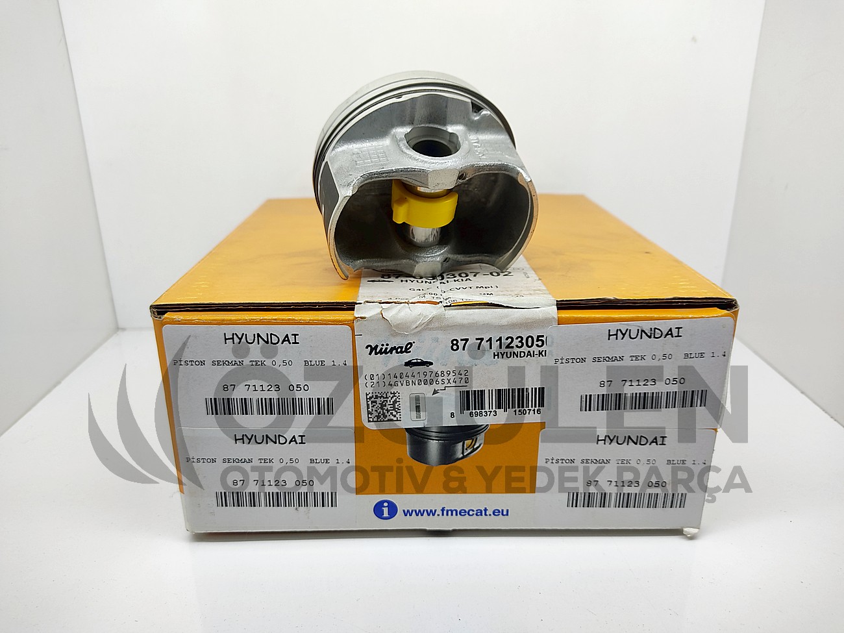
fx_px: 634
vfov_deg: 53.1
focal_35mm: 26
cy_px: 316
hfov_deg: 67.3
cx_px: 422
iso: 142
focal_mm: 4.74
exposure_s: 1/100
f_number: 1.79
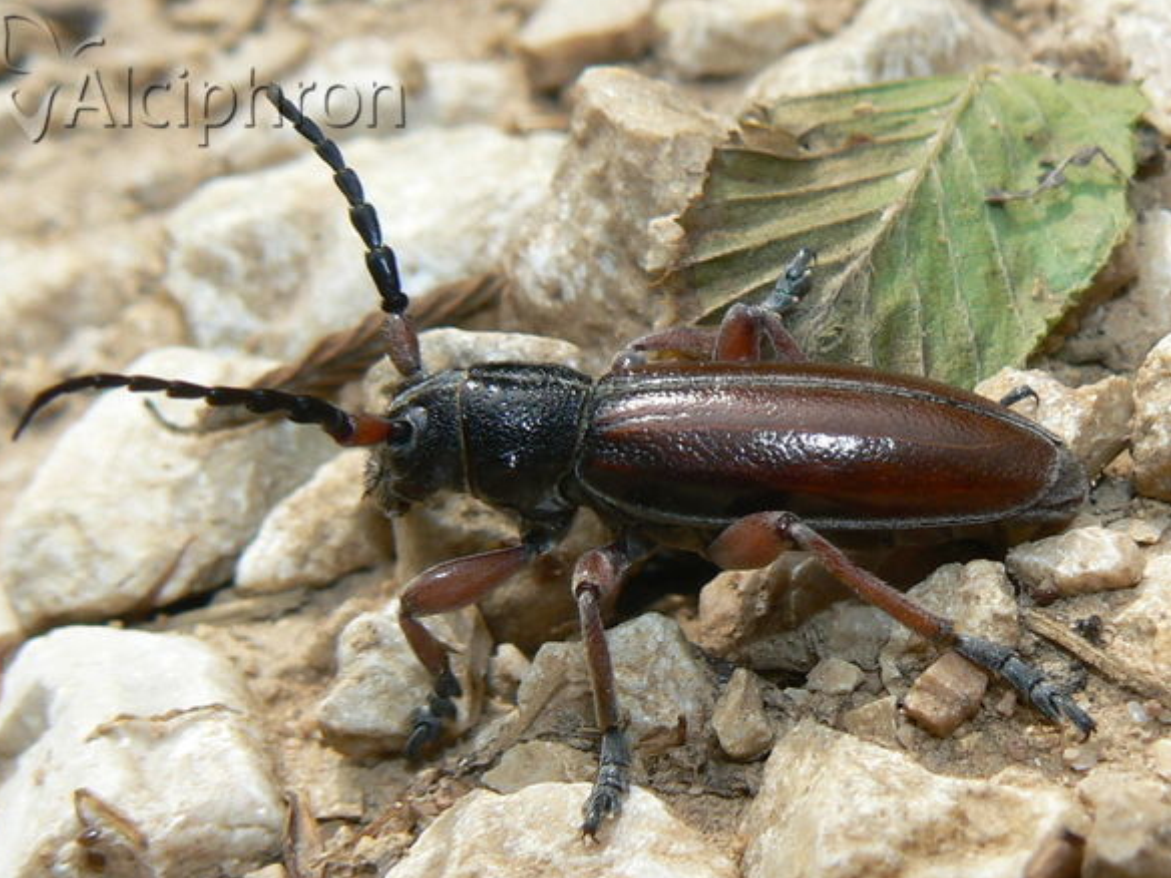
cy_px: 435
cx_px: 575
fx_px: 1252
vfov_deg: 38.7
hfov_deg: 50.1
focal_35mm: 37
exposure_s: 1/320
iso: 80
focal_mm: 6
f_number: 5.6
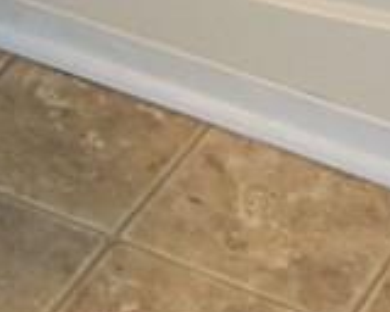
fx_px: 2089
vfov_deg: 7.7
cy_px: -548
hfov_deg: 10.3
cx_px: -180
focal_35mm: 181
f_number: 3.4
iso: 100
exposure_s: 1/30
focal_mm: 5.2
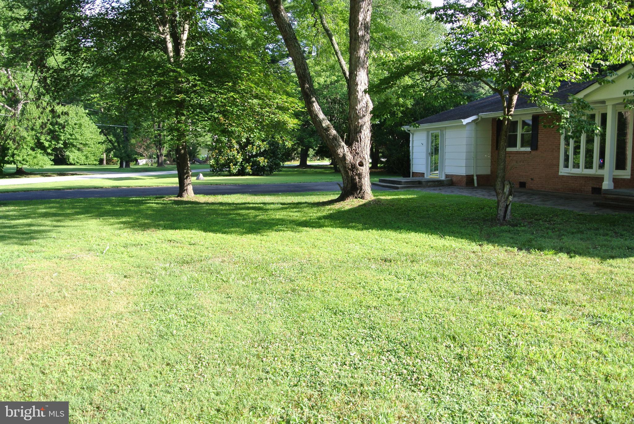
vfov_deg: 42.4
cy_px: 212
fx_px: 546
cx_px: 317
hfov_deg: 60.2
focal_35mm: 31
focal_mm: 11.8
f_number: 3.8
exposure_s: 1/200
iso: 100
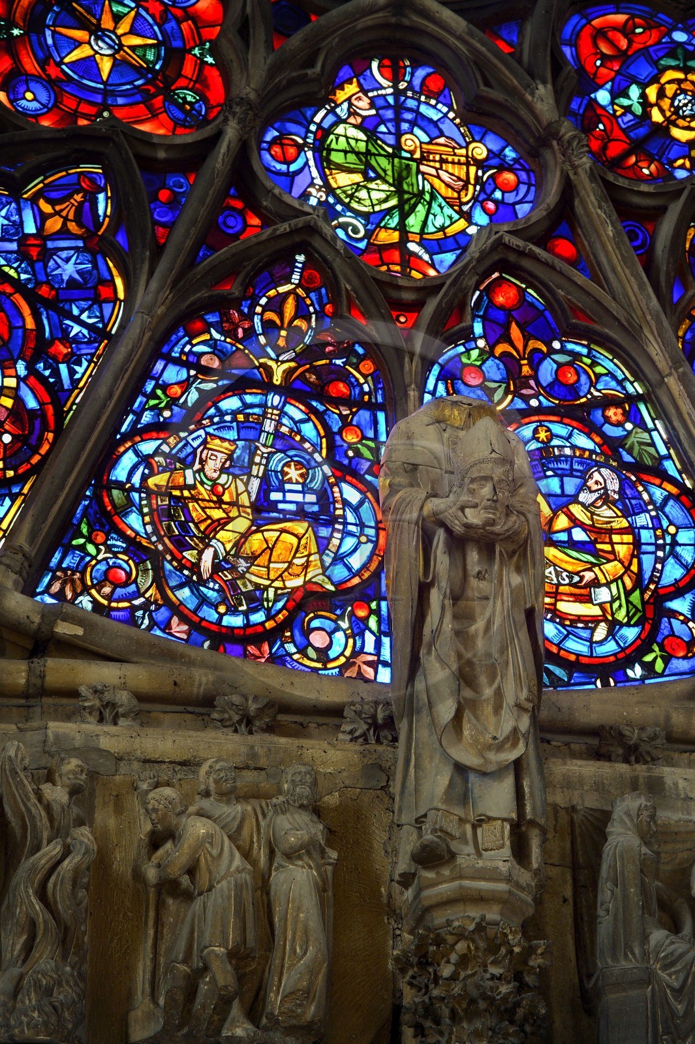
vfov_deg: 13.3
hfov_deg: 8.8
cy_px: 522
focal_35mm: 155
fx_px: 4493
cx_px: 348
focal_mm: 155
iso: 800
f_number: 4
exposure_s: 1/20
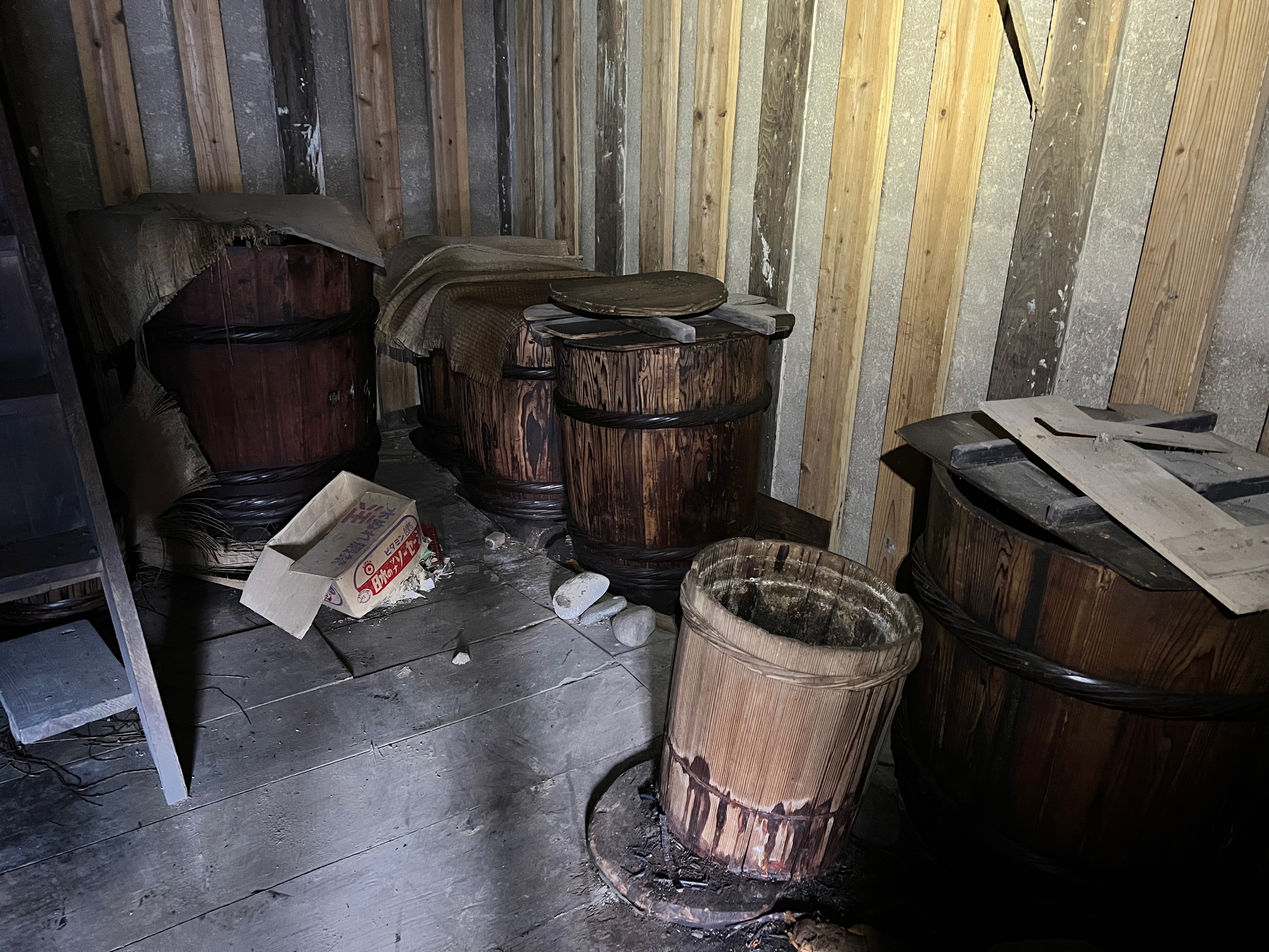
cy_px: 476
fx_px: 953
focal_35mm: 26
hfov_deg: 67.3
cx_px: 634
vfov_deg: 53.1
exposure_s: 1/30
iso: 1000
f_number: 1.5
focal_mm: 5.7
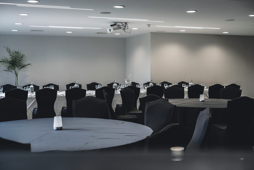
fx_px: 353
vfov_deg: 27.0
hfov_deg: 39.6
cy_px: 85
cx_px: 127
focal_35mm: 50
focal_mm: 50
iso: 640
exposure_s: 1/80
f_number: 3.5
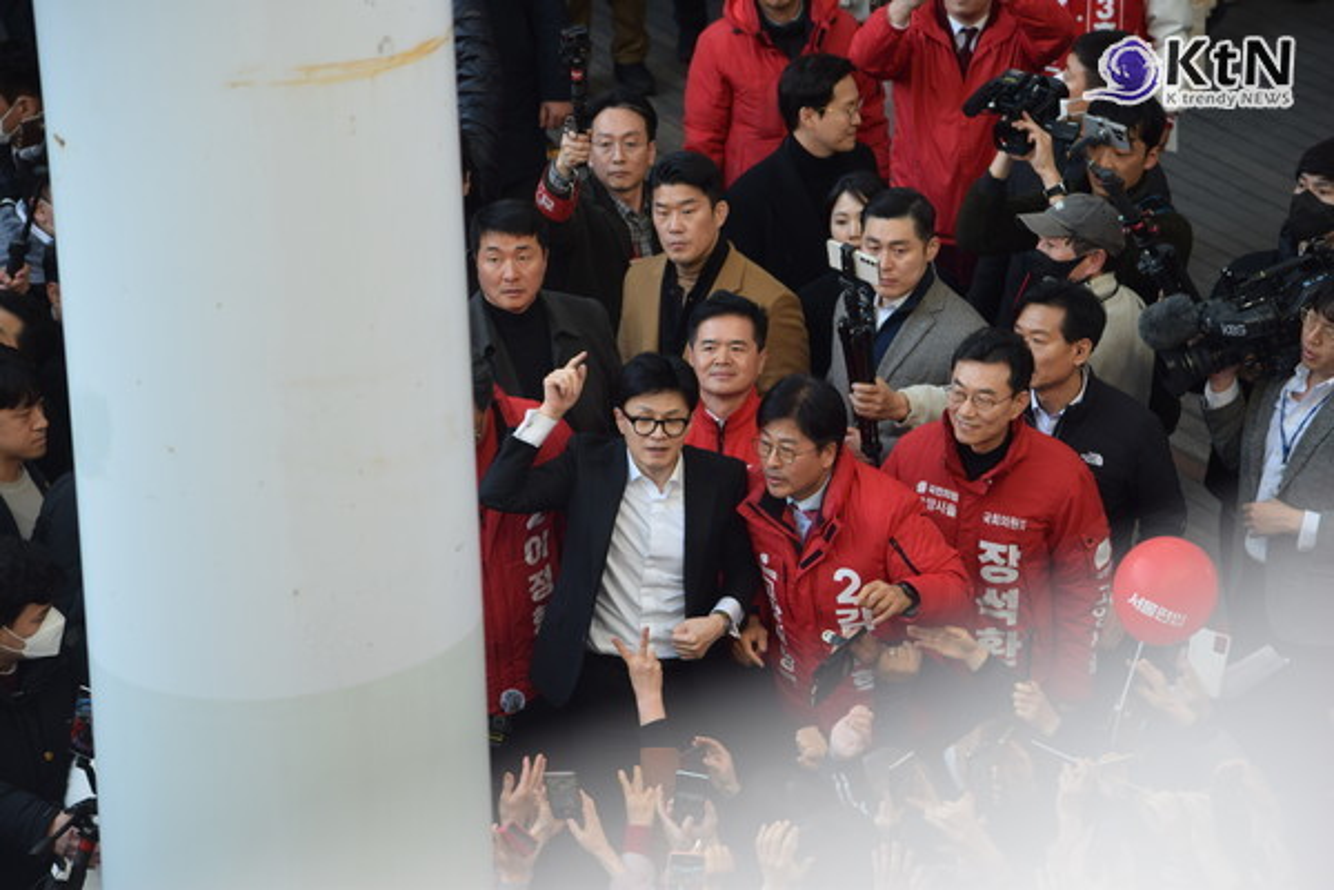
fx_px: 6114
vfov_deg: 8.3
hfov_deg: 12.5
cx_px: 667
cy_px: 445
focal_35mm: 165
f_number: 4.8
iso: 160
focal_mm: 110
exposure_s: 1/100
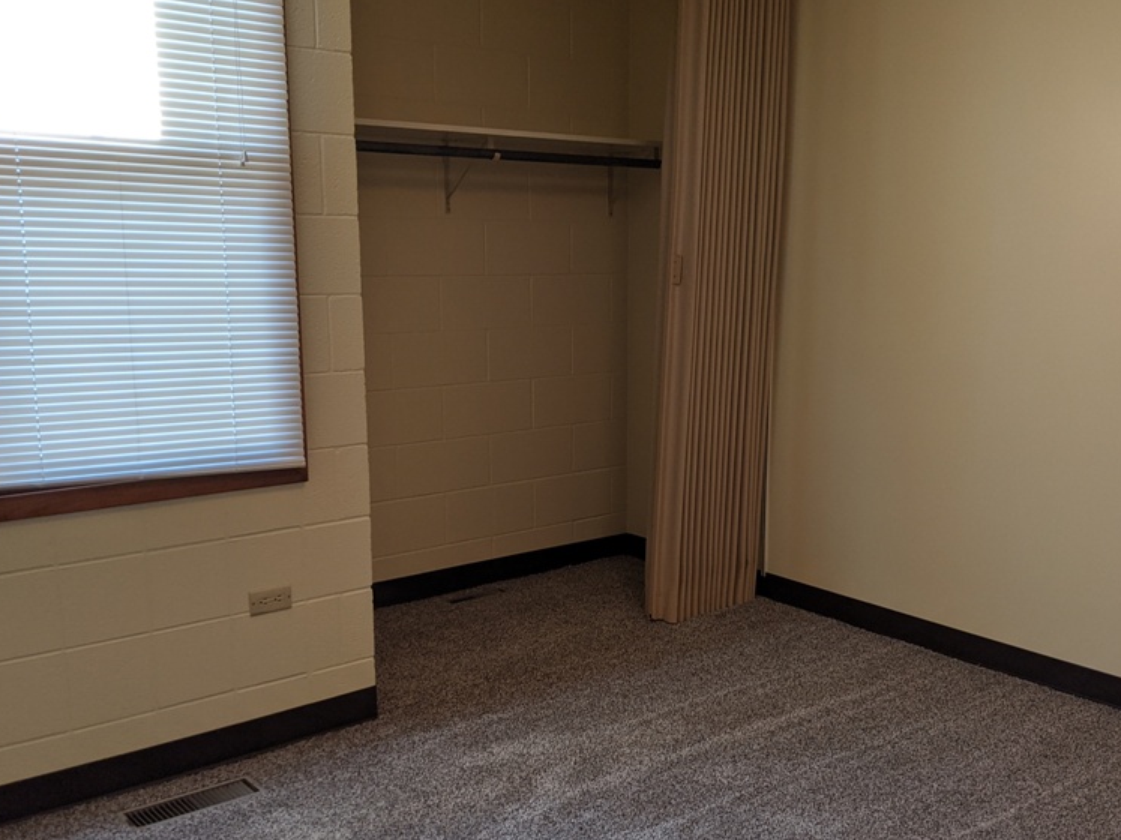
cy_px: 465
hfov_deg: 49.8
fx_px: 1198
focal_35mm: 37
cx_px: 674
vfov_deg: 38.6
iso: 70
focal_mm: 4.44
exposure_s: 1/120
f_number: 1.8
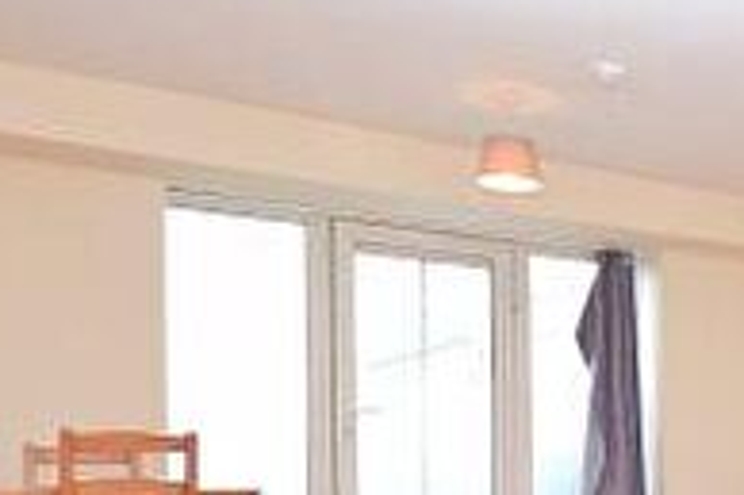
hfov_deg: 30.2
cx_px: 936
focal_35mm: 54
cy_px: 507
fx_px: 1115
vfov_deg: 23.8
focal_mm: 10
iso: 400
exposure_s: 1/125
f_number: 5.6
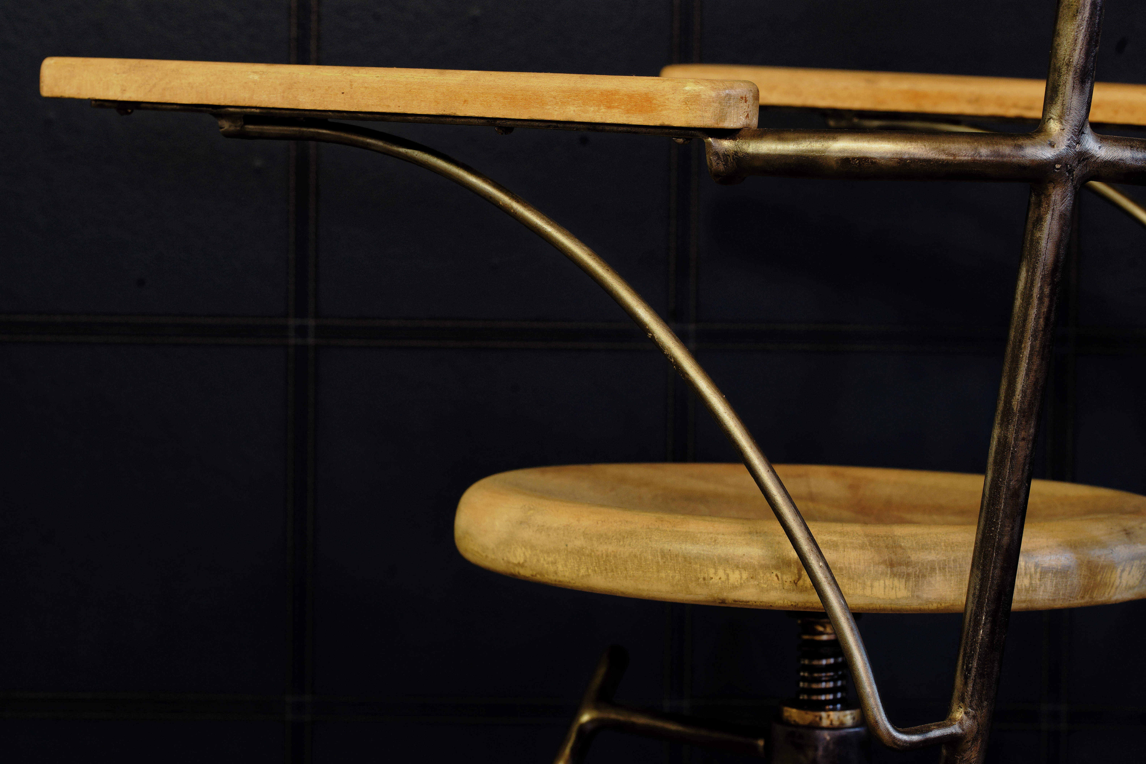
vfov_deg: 15.2
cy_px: 382
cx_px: 573
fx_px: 2865
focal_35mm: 90
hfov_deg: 22.6
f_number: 10
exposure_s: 1.3
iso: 500
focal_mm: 90
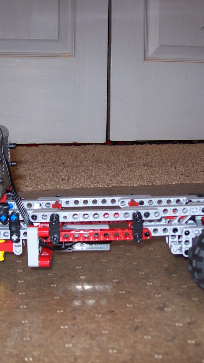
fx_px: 510
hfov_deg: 22.6
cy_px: 180
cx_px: 118
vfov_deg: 39.2
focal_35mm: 53
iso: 80
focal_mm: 6
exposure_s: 1/64
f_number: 2.7
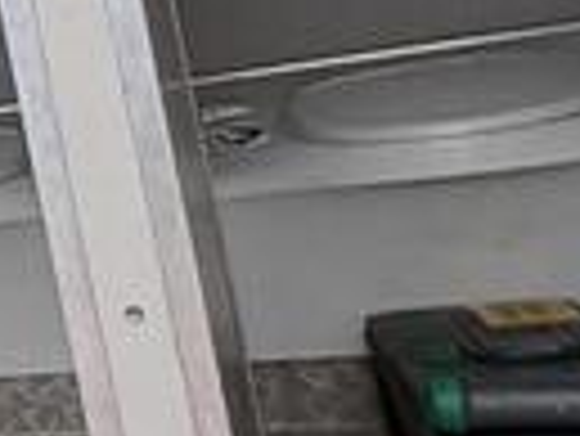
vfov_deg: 15.3
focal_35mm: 97
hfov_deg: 11.6
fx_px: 1627
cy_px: 166
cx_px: -1133
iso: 40
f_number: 2.2
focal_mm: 2.22
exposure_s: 1/99
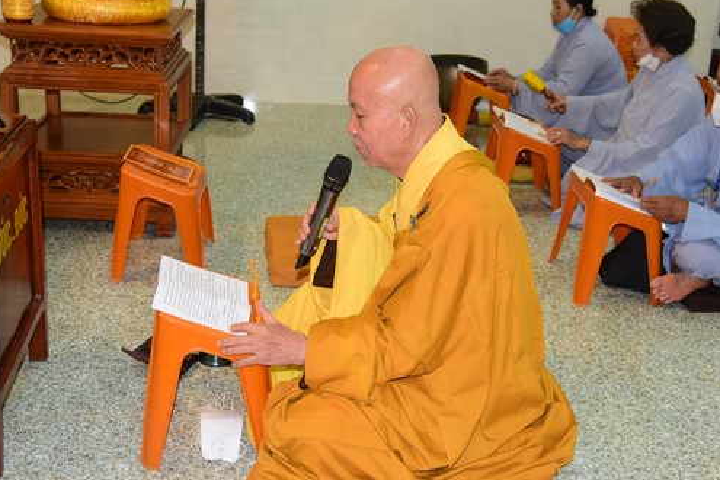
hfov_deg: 42.7
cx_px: 383
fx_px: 920
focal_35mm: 46
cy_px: 191
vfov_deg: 29.2
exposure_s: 1/60
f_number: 4
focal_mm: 35
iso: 500
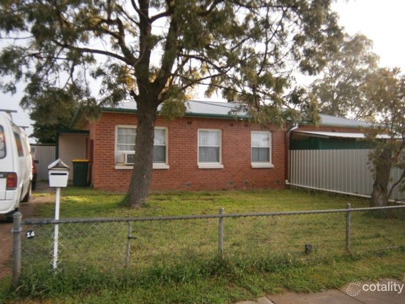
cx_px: 208
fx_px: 316
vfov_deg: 51.3
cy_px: 148
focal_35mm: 27
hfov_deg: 65.3
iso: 80
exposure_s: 1/250
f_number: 2.8
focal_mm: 4.7
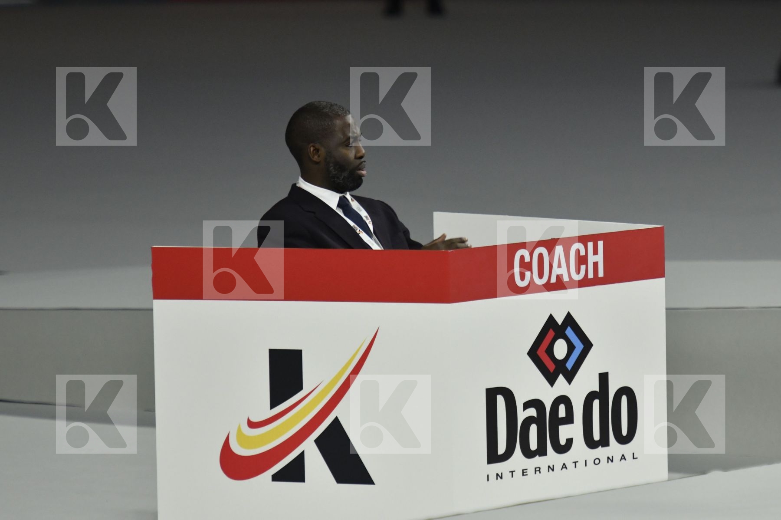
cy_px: 260
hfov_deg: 6.5
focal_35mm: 315
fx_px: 6830
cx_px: 390
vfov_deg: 4.4
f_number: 4
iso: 1250
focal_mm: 210
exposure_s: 1/400
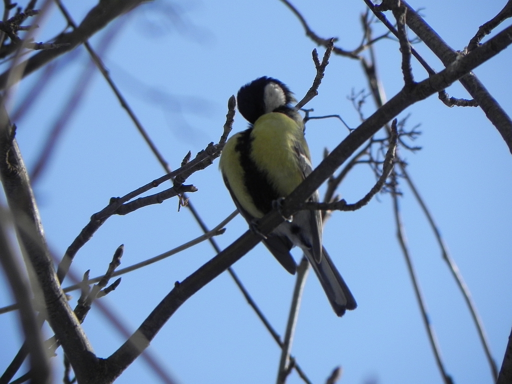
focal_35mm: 678
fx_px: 10028
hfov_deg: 2.9
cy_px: 192
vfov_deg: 2.2
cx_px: 256
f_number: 6.3
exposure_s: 1/473
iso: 160
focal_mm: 120
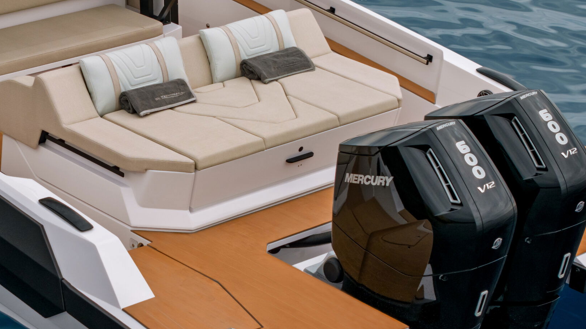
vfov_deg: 10.1
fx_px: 1865
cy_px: 161
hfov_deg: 17.8
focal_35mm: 120
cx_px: 194
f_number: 2.8
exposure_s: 1/1000
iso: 100
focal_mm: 19.35
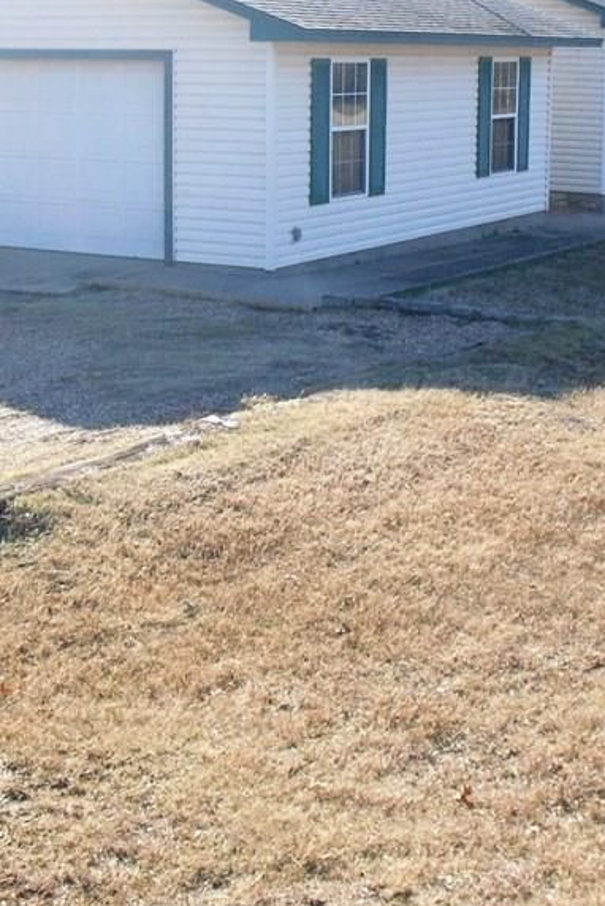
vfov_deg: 29.9
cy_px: 341
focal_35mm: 67
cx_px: 355
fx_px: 1687
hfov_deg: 20.3
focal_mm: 6.3
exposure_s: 1/250
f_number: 7.8
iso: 400
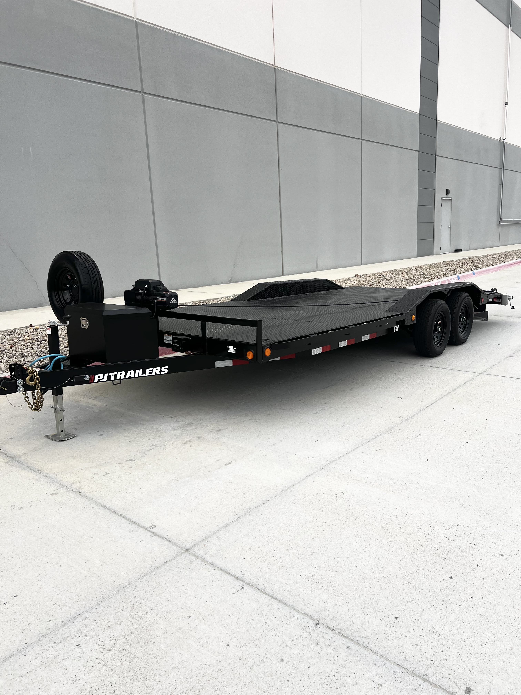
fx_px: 522
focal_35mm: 26
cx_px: 260
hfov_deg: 53.1
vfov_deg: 67.3
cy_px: 348
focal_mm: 5.7
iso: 40
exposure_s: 1/221
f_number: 1.5
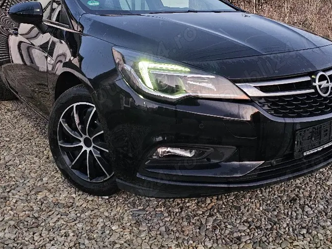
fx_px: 326
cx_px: 177
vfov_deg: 40.9
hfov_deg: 53.9
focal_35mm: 34
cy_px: 69
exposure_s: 1/50.3
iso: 640
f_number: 1.7
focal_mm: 6.3
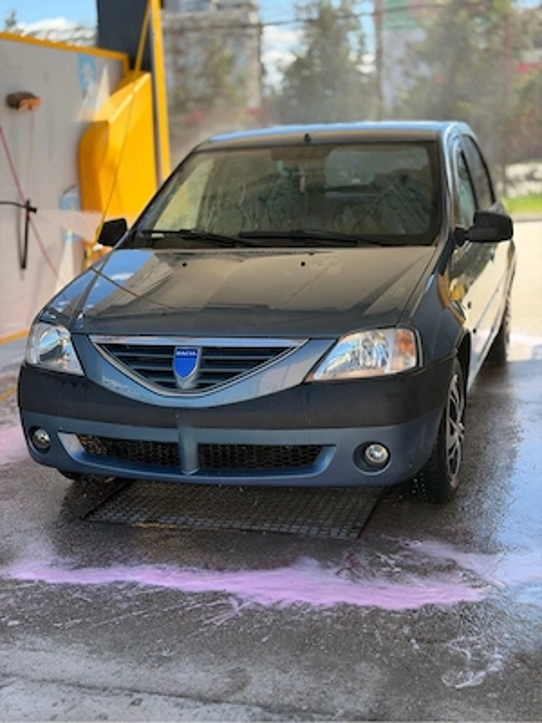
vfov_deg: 39.7
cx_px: 271
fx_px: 1002
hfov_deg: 30.3
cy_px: 362
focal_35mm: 48
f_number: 1.78
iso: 80
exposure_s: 1/987
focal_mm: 6.76
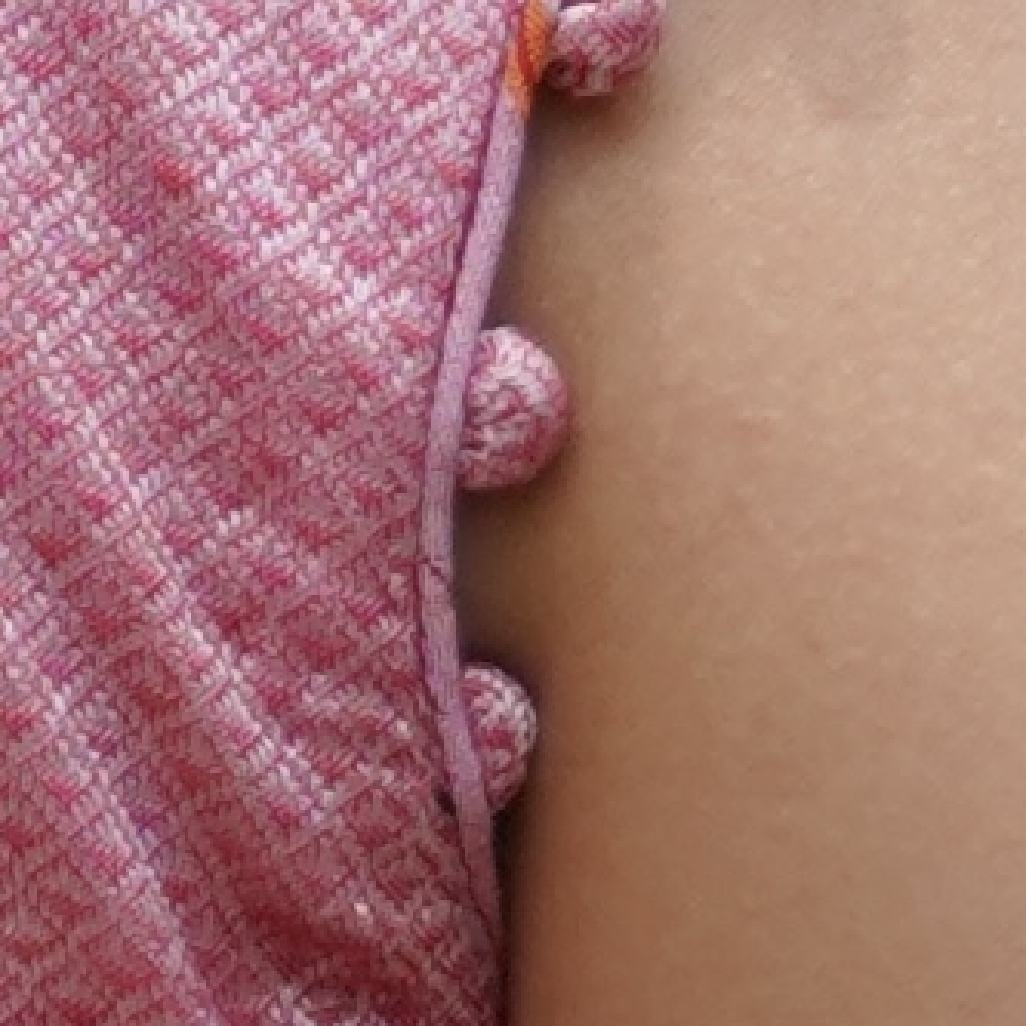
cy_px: 283
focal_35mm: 734
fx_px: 24613
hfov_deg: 2.4
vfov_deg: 2.4
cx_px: -1393
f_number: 2.8
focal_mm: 49
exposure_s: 1/3200
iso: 320
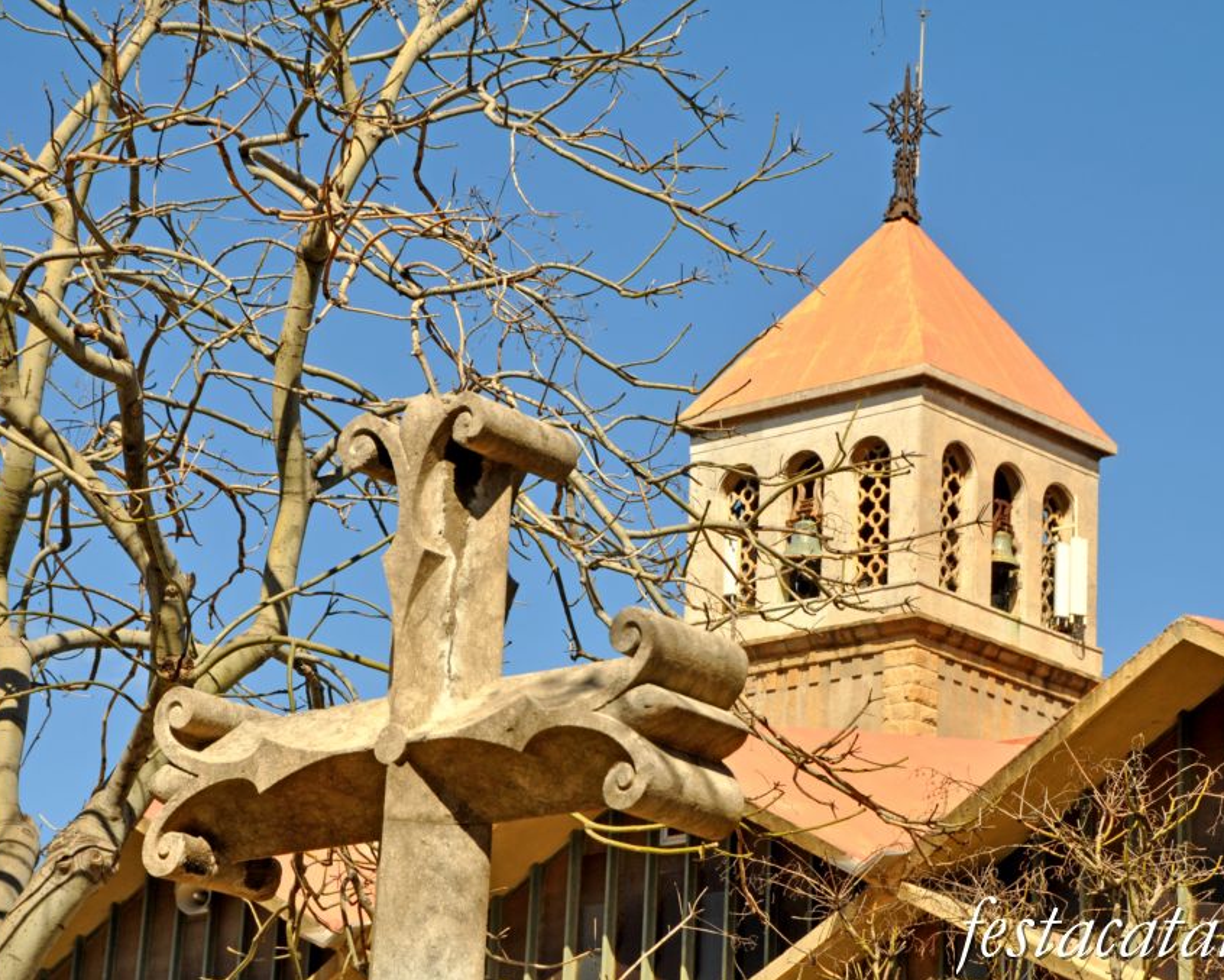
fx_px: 4006
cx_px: 654
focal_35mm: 111
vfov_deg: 13.9
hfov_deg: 17.4
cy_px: 491
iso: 200
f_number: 10
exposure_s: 1/400
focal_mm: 65
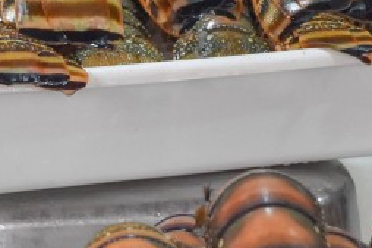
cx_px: 245
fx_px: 1714
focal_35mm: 166
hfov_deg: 12.4
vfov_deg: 8.3
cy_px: 84
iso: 640
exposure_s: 1/1000
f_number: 4
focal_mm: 26
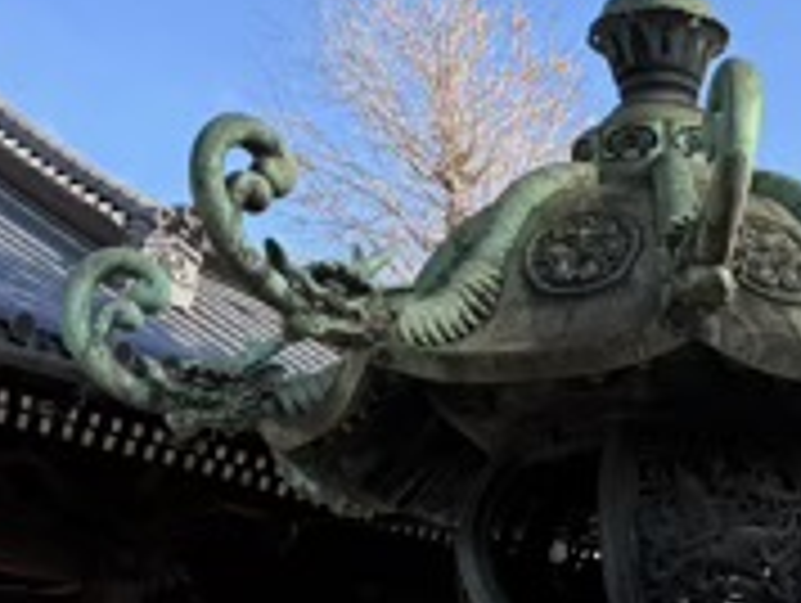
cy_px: 965
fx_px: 2363
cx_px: 882
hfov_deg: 18.5
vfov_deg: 13.5
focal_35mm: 102
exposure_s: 1/943
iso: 50
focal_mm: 5.96
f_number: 1.6
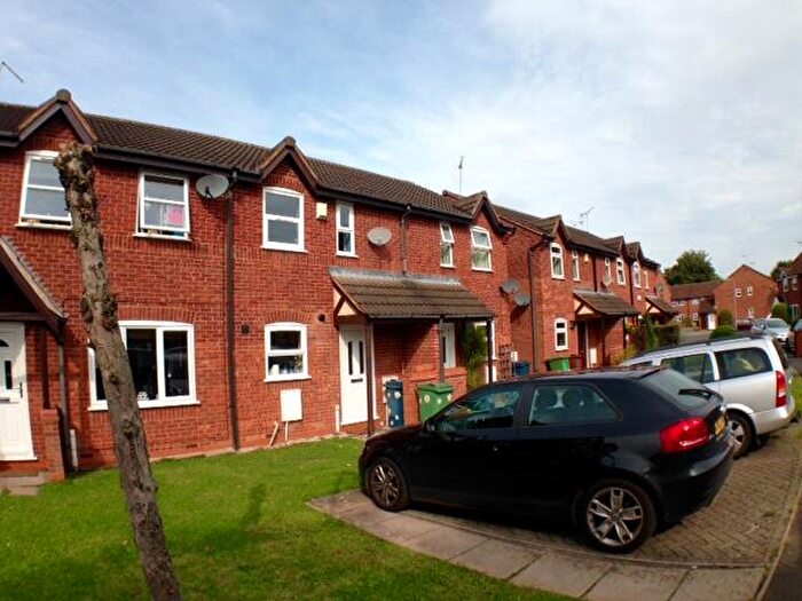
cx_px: 401
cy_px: 300
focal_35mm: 33
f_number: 2.4
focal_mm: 4.12
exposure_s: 1/1130
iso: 50
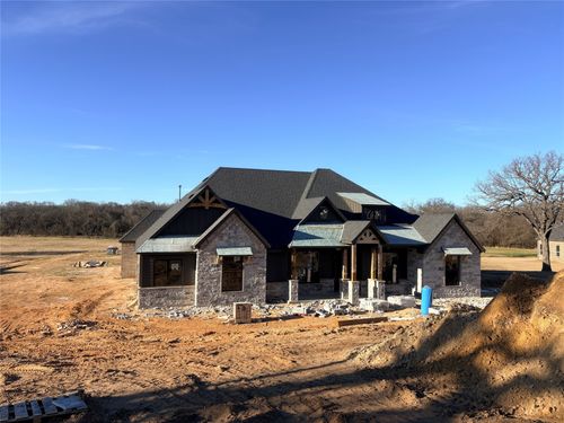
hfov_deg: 67.3
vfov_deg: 53.1
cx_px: 282
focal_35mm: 26
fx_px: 424
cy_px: 212
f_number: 1.6
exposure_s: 1/3125
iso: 50
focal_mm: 5.96
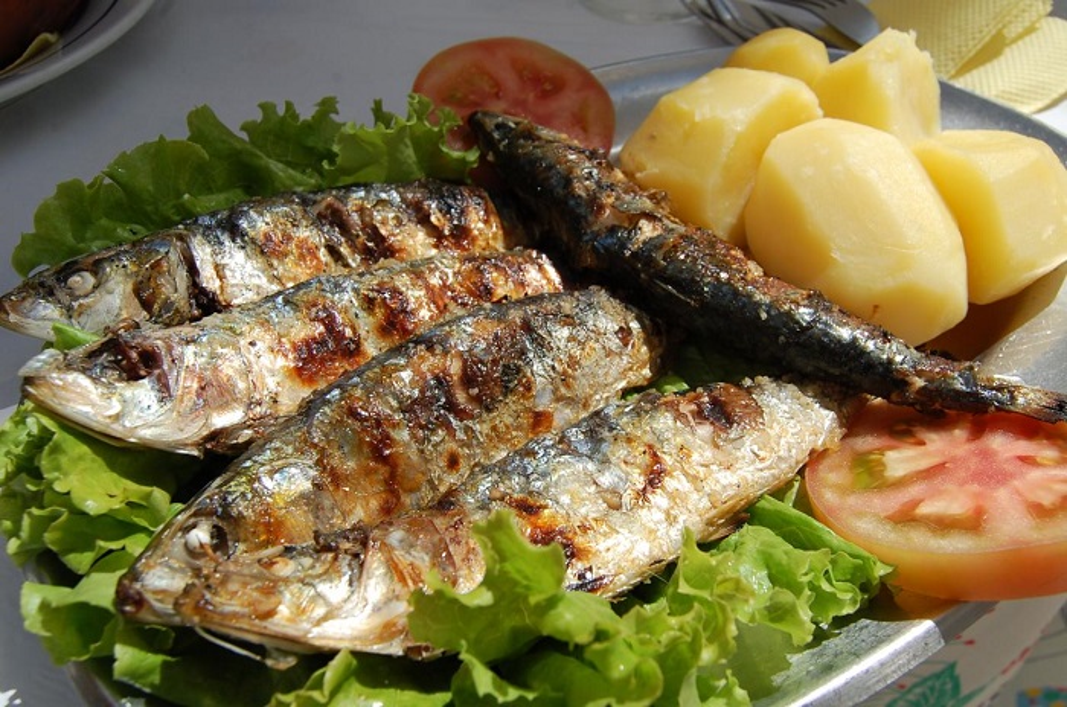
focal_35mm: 30
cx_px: 534
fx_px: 888
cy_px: 354
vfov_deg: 43.4
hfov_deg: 62.0
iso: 200
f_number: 11
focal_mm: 20
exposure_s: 1/500
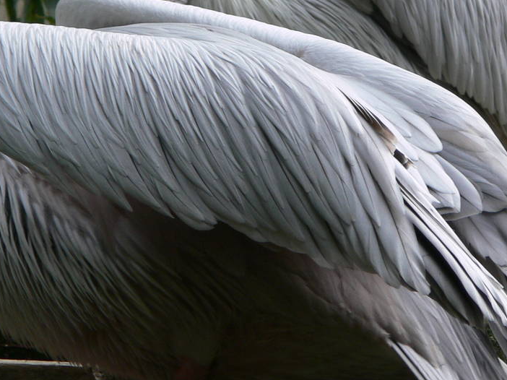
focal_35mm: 766
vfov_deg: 1.9
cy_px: -7
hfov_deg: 2.6
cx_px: 199
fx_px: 11215
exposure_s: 1/125
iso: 80
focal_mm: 71
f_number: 5.6
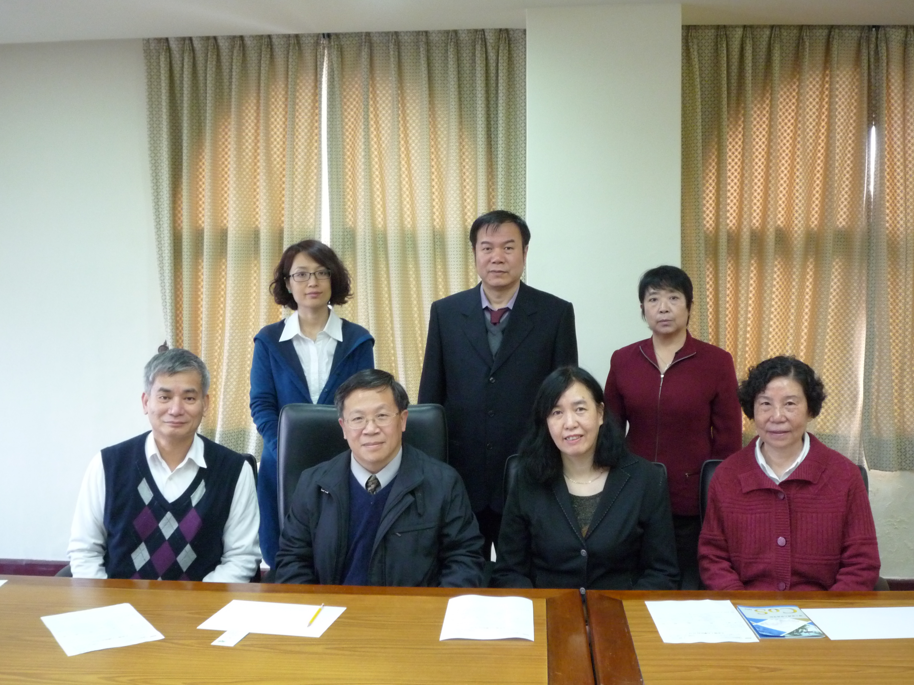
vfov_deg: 34.3
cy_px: 342
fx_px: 1109
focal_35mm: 42
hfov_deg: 44.8
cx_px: 457
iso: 400
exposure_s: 1/13
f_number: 4.1
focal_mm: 7.3
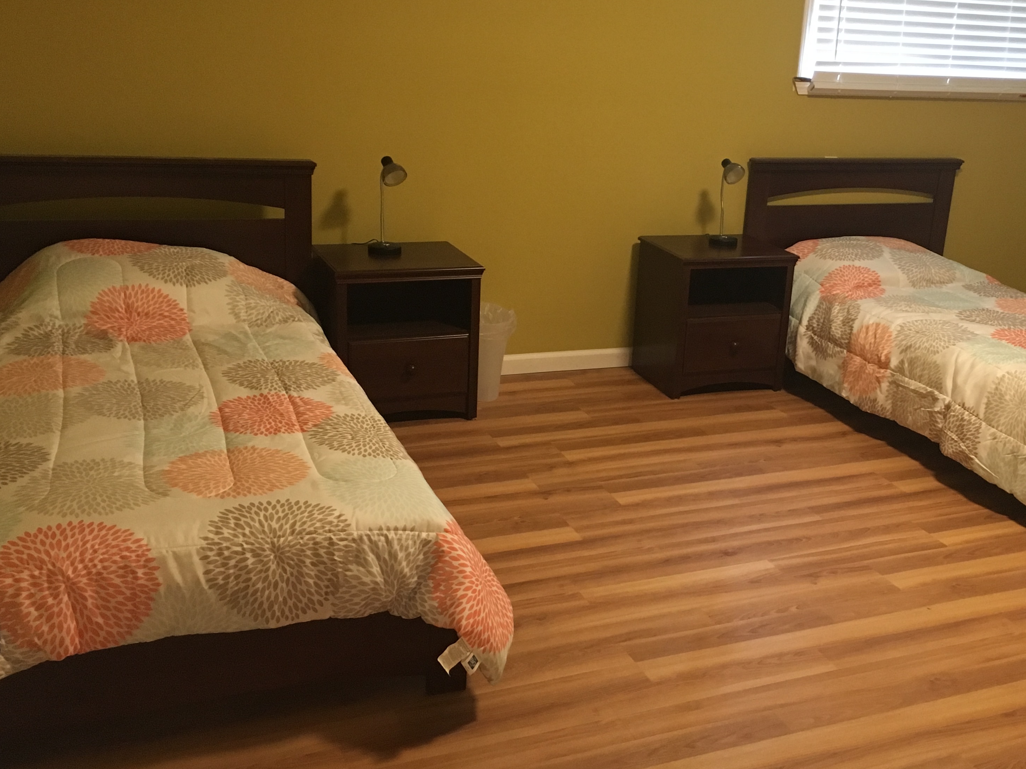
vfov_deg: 35.9
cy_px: 365
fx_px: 1186
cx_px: 642
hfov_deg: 46.4
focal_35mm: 40
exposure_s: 1/24
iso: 200
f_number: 2.2
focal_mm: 4.15
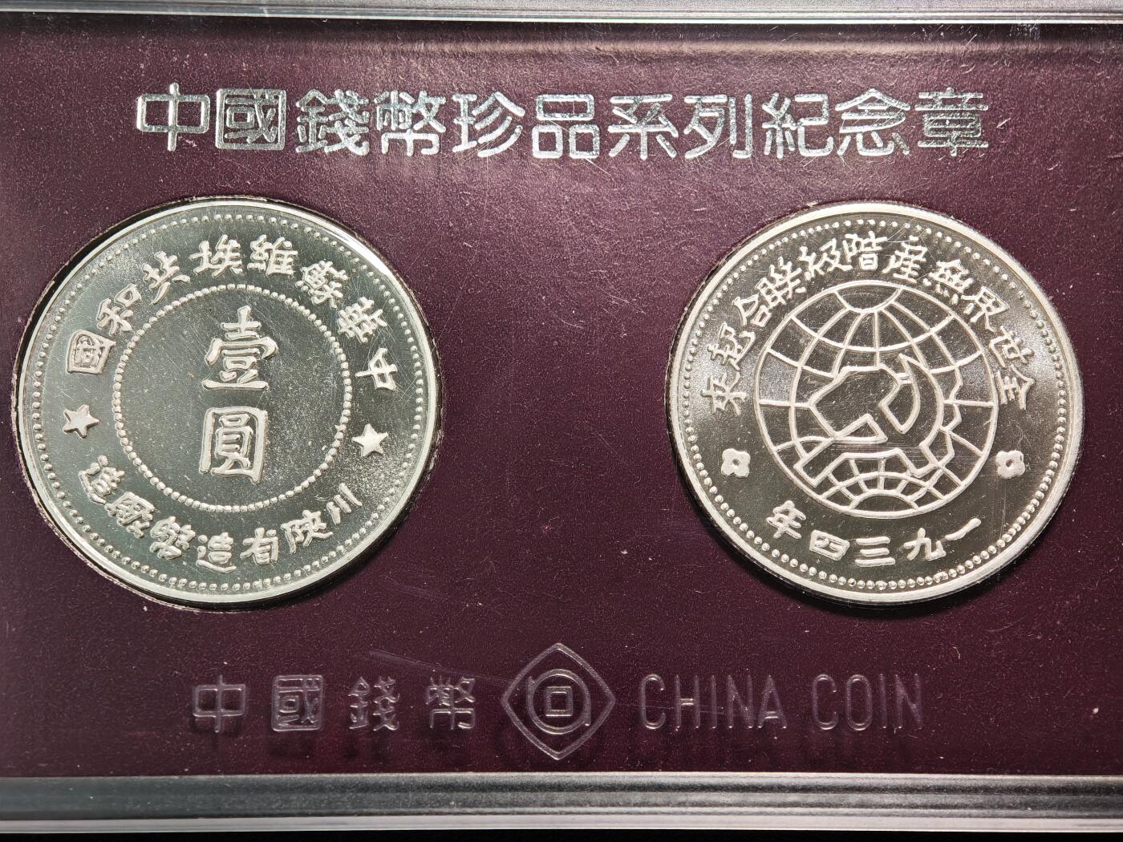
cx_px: 562
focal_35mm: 60
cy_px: 421
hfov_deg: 32.2
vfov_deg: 24.4
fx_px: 1946
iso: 400
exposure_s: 1/120
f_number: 2
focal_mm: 9
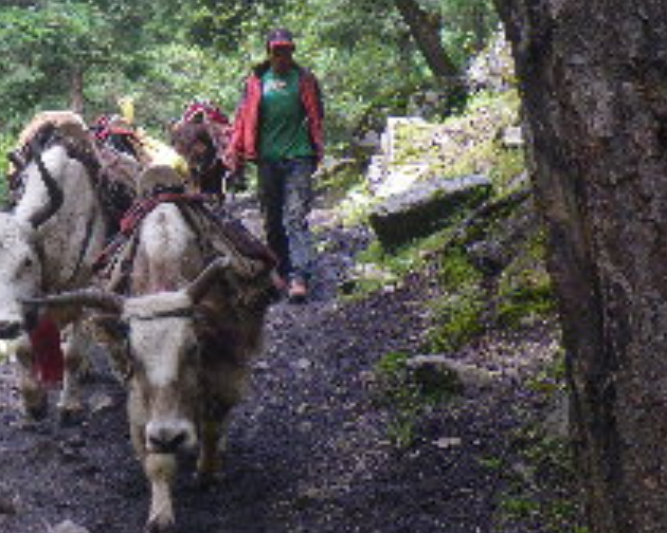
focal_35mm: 91
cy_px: 270
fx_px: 1796
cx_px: 83
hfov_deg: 20.7
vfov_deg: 16.9
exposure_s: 1/60
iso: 125
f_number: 4.4
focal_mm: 9.1
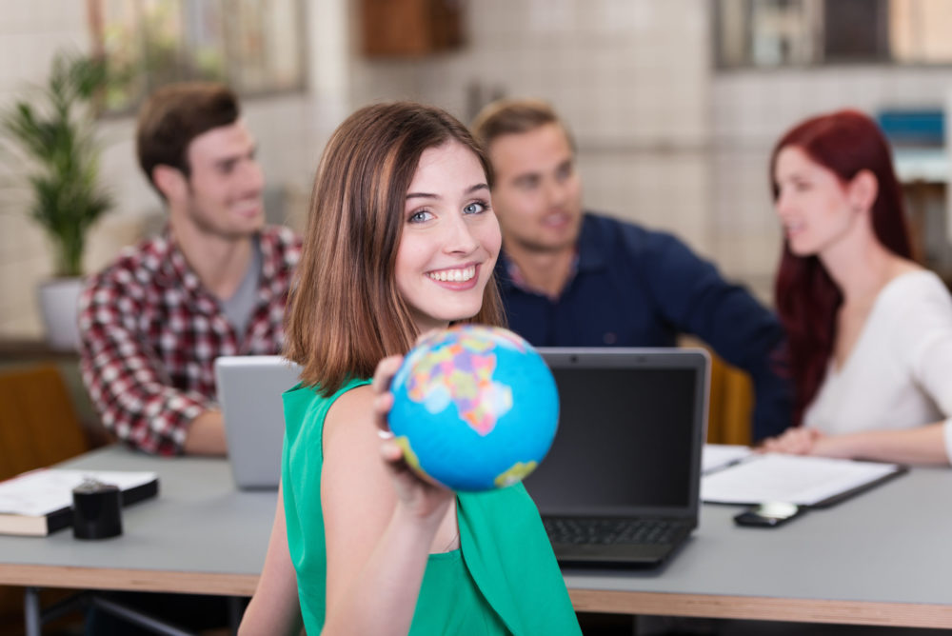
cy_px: 318
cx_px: 476
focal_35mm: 102
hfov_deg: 20.0
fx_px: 2699
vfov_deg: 13.4
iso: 160
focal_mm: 102
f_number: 3.2
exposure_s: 1/200
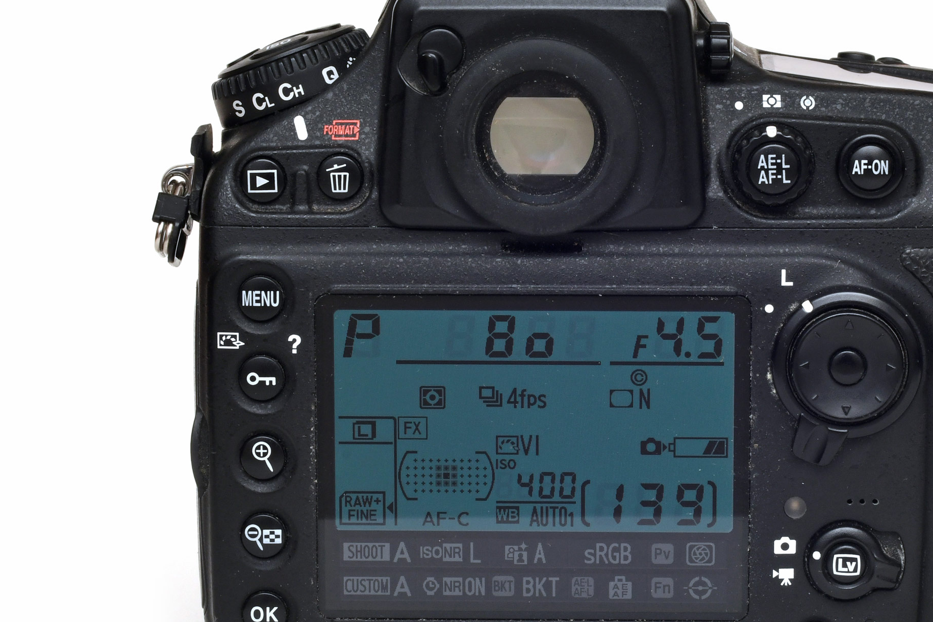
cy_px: 312
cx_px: 639
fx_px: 1814
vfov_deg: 19.5
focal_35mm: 70
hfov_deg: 28.6
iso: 400
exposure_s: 1/60
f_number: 16
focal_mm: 50
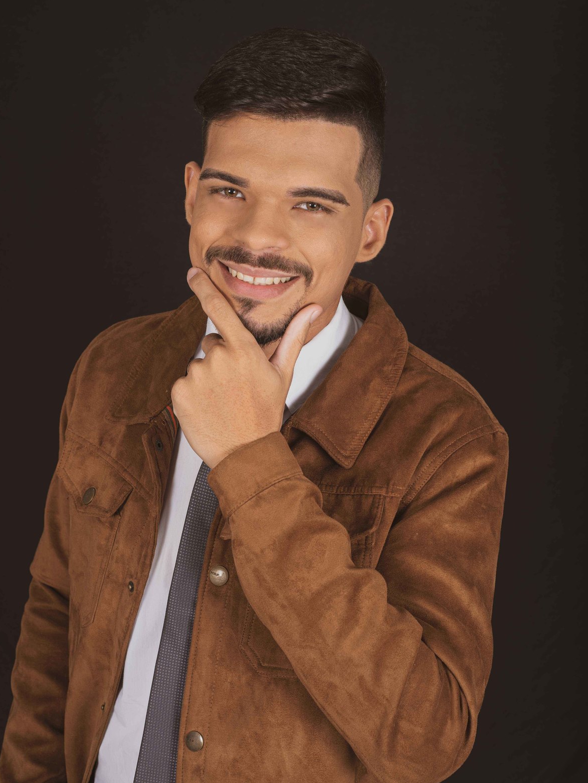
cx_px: 293
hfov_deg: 26.6
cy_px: 404
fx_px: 1246
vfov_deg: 34.9
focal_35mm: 55
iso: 50
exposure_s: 1/200
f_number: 8
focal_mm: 50
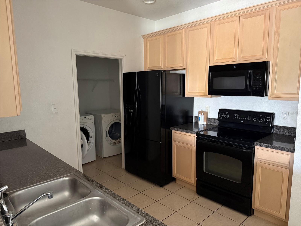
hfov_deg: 71.6
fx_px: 209
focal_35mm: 24
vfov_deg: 56.8
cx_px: 150
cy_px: 113
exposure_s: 1/40
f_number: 1.78
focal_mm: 6.76
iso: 1000
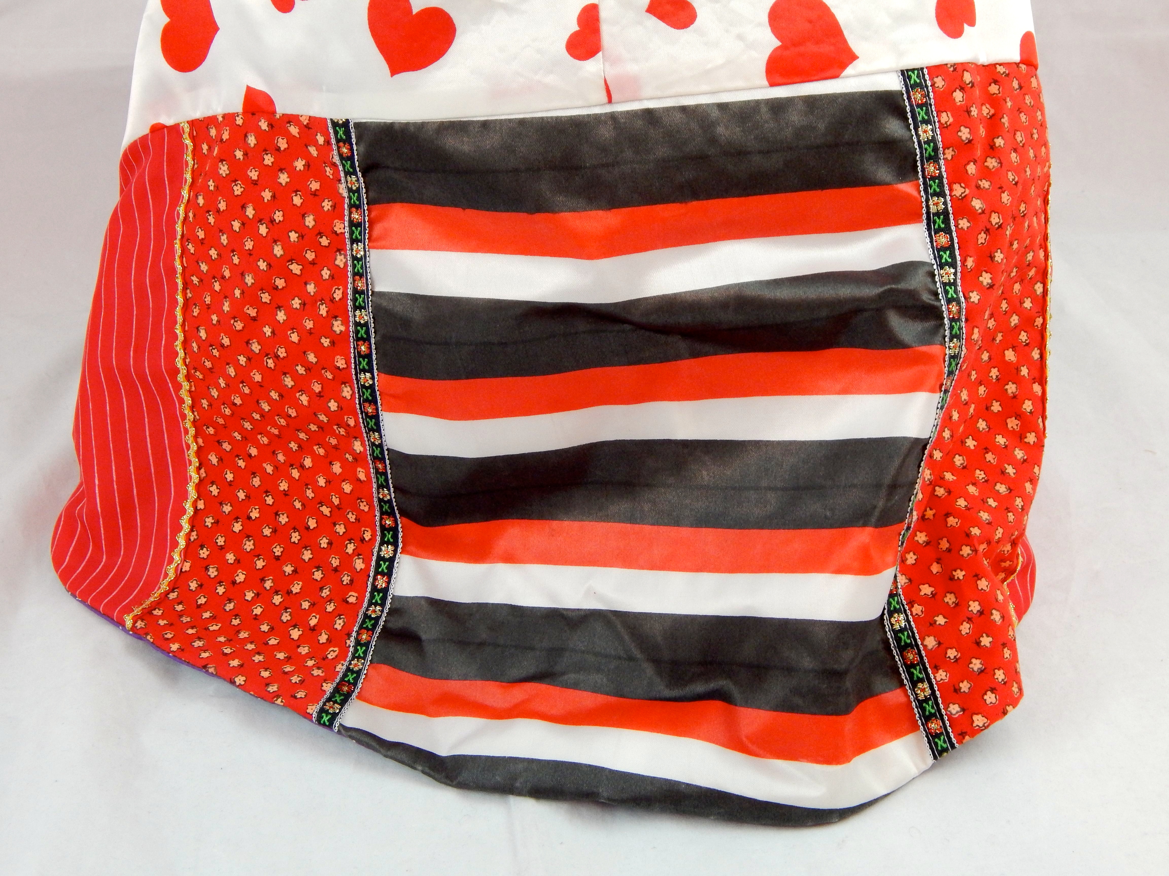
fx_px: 1857
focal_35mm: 55
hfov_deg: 34.9
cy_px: 438
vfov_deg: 26.6
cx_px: 584
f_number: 3.8
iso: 400
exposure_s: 1/30
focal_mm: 9.7
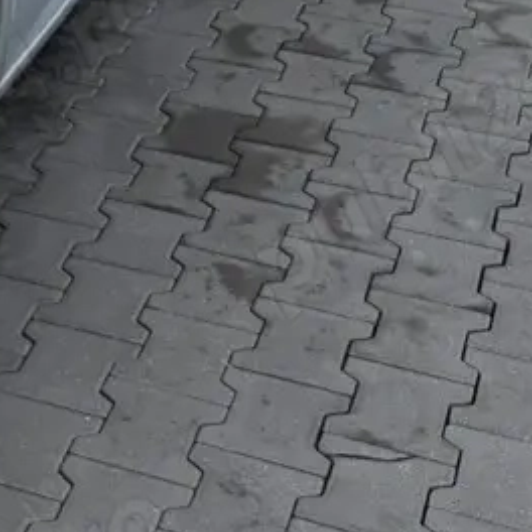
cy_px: -310
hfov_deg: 13.4
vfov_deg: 13.9
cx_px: -441
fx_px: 2017
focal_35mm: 116
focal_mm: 5.96
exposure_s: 1/203
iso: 40
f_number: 1.6
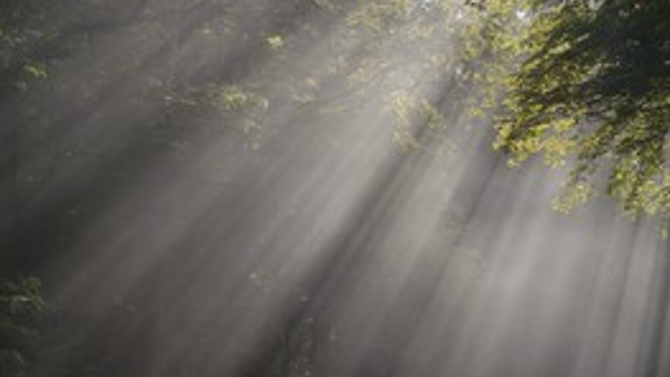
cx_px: 474
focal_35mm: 97
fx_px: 1723
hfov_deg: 21.9
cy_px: 267
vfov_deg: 12.5
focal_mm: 58
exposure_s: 1/250
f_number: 7.1
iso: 200
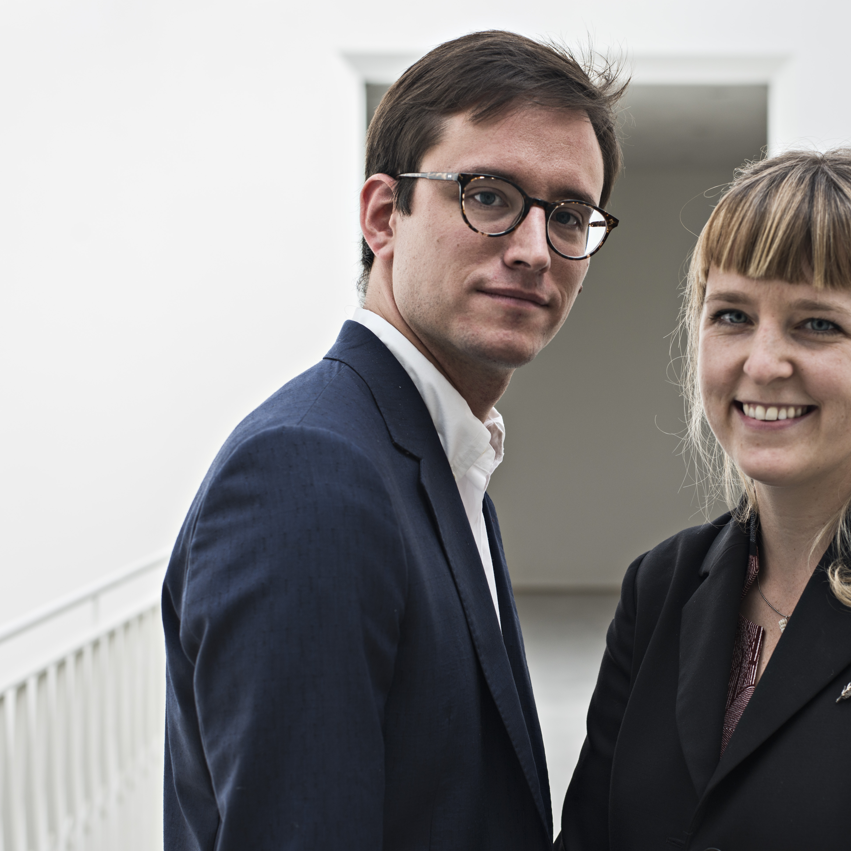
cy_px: 426
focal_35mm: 64
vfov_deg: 26.9
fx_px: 1780
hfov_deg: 26.7
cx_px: 589
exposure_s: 1/125
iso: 200
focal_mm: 50
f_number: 4
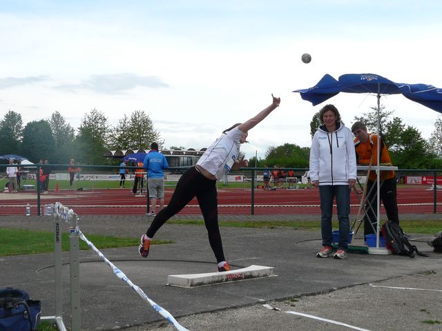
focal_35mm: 65
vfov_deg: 22.6
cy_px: 166
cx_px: 221
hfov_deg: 29.8
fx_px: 830
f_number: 3.6
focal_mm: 6.7
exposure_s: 1/640
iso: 100
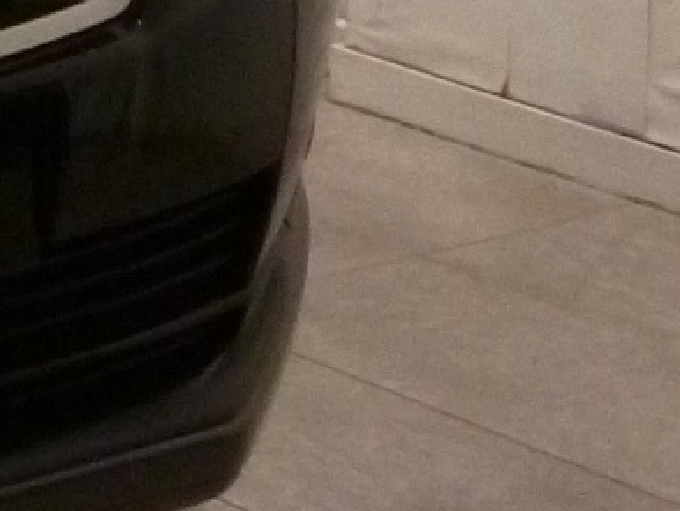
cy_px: -633
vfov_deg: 6.7
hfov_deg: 8.4
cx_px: -1018
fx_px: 4167
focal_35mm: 212
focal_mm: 5.7
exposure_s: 1/50
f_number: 3.3
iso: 400
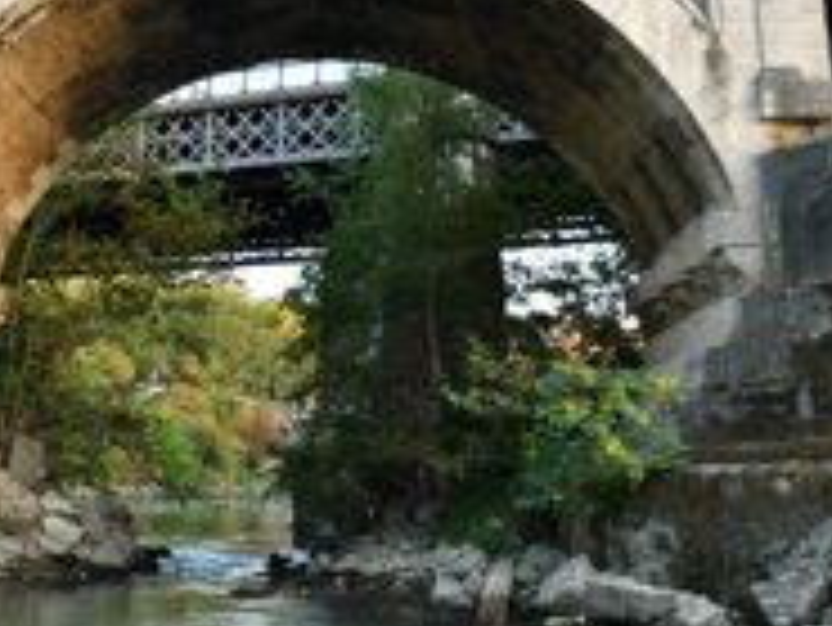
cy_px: 146
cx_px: 346
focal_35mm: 50
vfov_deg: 28.6
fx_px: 1203
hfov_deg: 38.1
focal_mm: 16
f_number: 3.5
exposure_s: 1/60
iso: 100
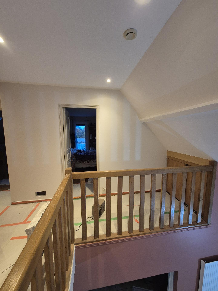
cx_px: 109
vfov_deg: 106.2
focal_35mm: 13
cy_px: 146
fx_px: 109
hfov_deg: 89.9
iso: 320
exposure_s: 1/50
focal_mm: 2.2
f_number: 2.2
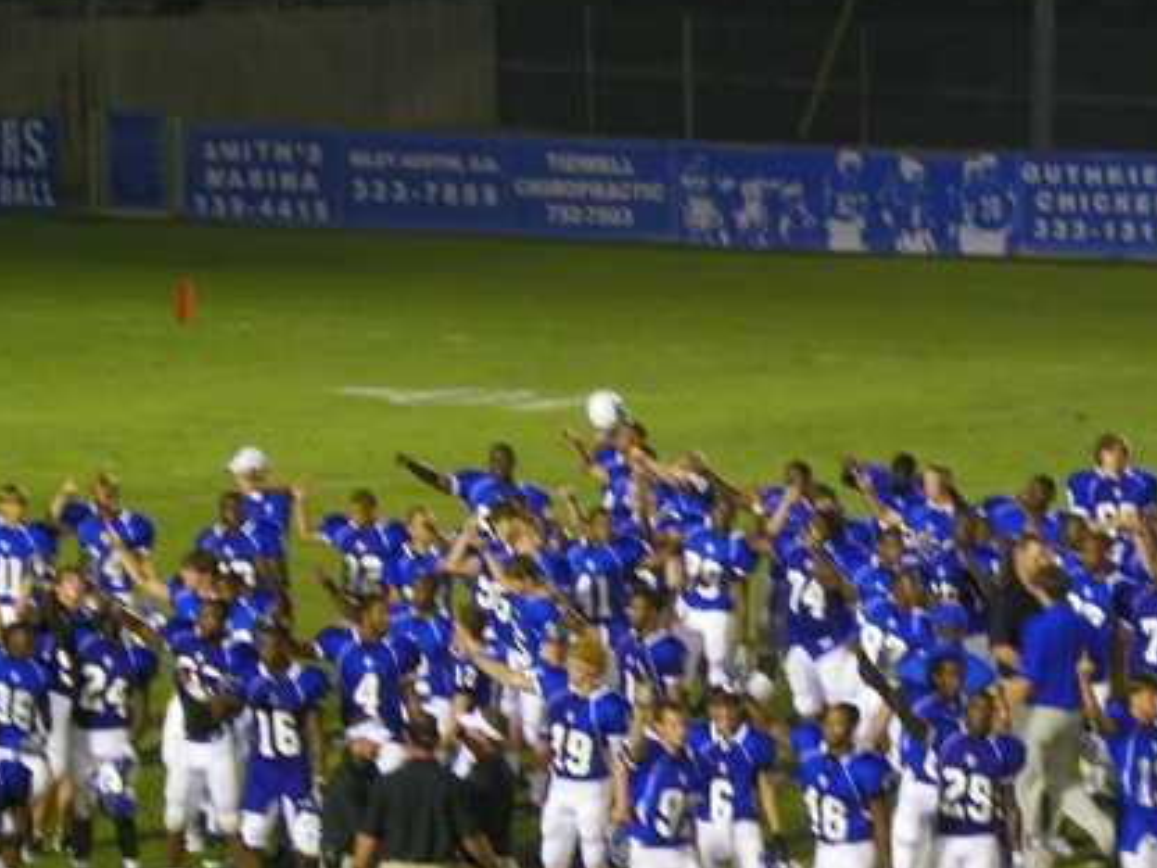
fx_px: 9459
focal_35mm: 283
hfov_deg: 7.0
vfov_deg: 5.3
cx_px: 834
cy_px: 584
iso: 250
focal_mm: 32.7
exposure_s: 1/60
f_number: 4.5
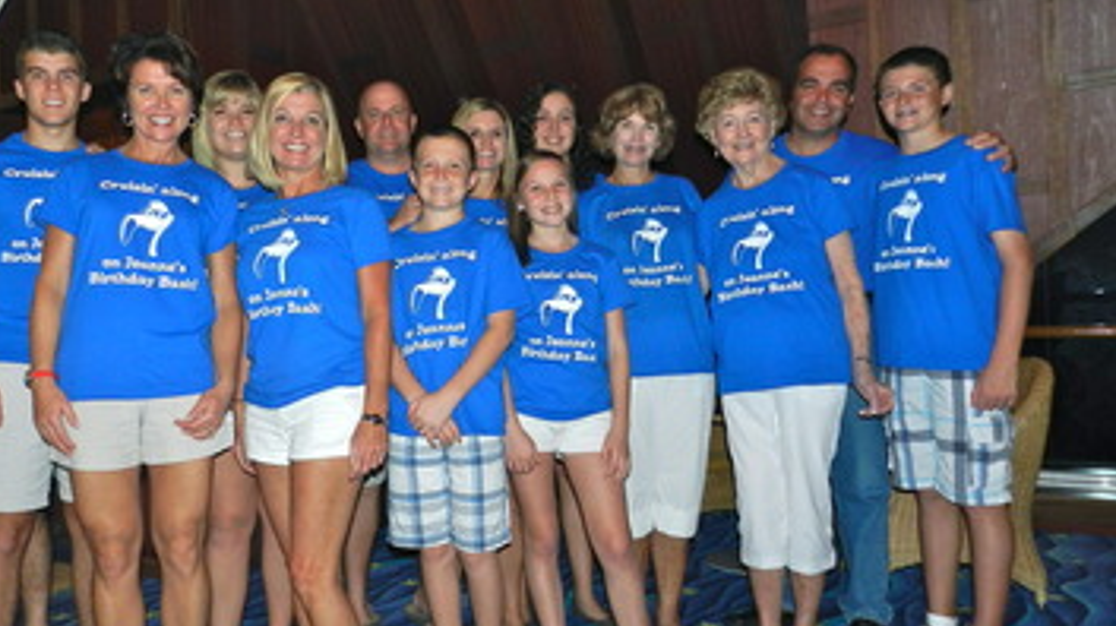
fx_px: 946
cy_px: 304
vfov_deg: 36.6
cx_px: 424
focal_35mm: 32
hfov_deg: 60.3
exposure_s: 1/30
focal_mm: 4
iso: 200
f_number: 3.4
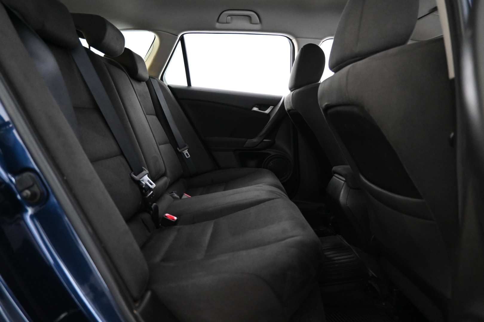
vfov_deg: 53.1
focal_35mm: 24
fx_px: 323
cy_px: 161
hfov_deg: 73.7
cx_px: 242
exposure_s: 1/25
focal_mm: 16
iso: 4000
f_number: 3.5
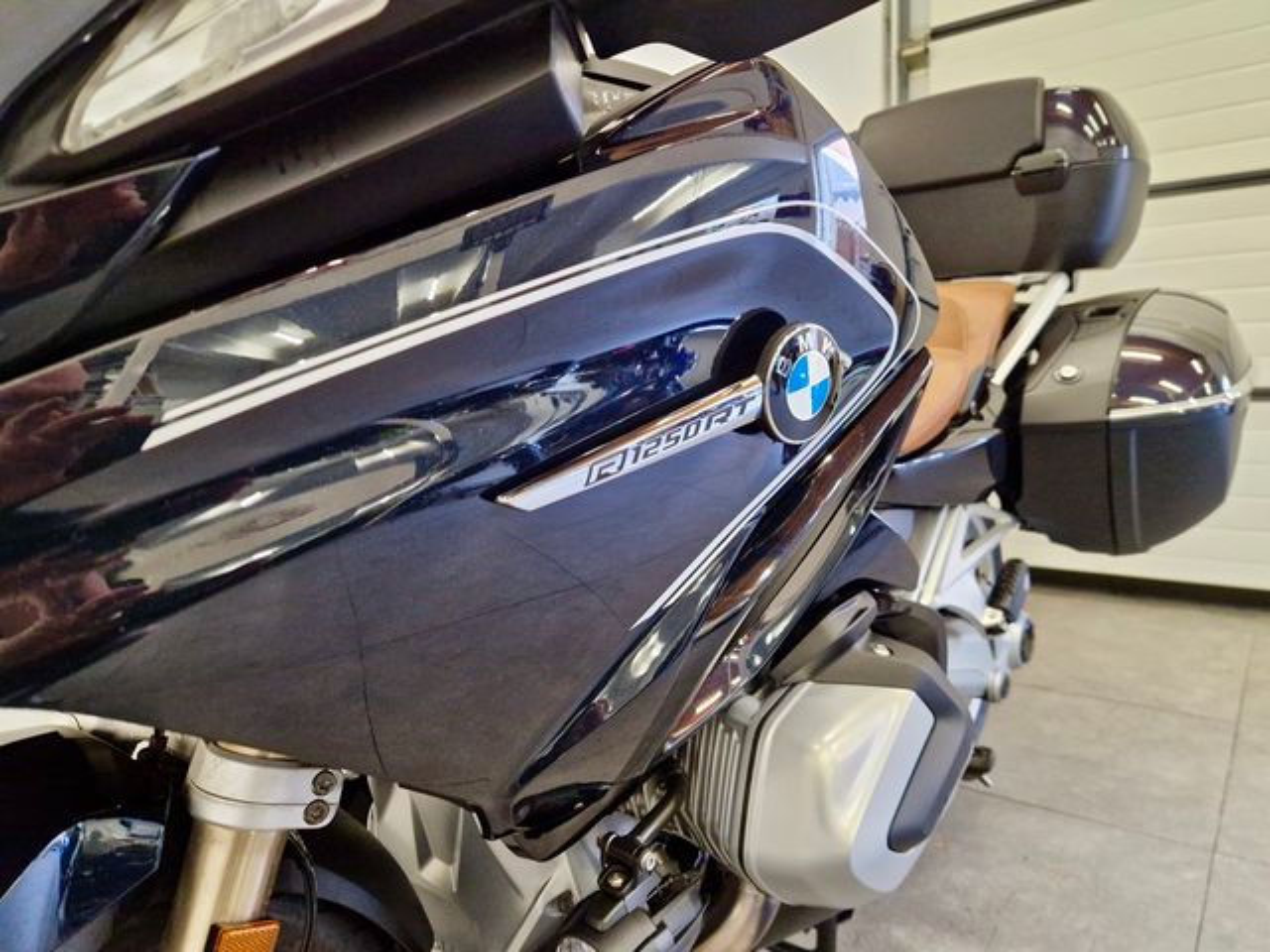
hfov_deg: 73.9
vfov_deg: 58.9
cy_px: 476
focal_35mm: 23
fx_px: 844
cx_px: 635
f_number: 1.8
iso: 1000
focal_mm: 5.4
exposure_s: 1/100
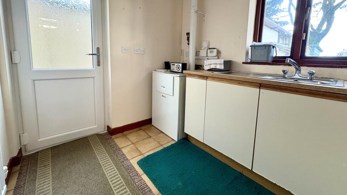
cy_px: 77
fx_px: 147
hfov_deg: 99.3
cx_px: 179
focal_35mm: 16
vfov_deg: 66.4
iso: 200
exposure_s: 1/50
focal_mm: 2.22
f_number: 2.2
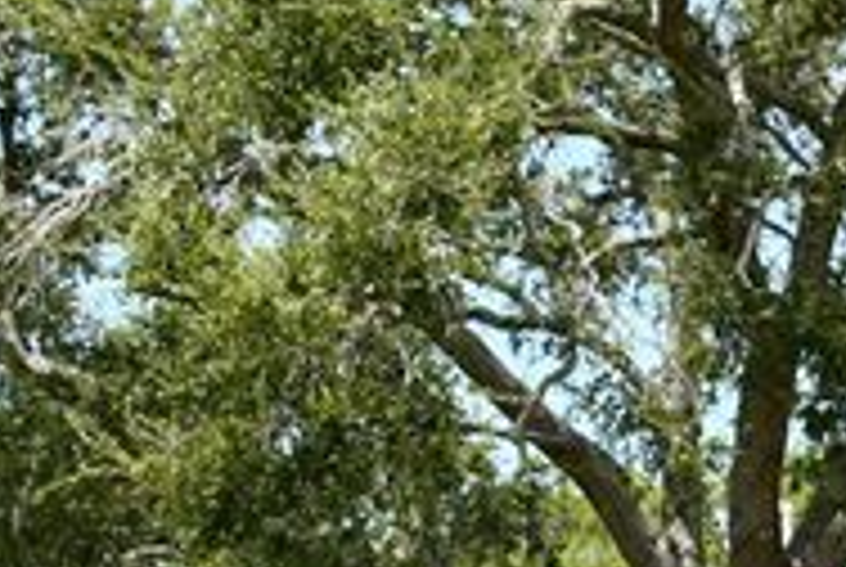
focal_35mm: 143
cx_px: 1260
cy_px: 873
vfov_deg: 9.3
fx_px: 3366
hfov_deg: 13.5
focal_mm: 21
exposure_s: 1/250
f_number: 8
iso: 180
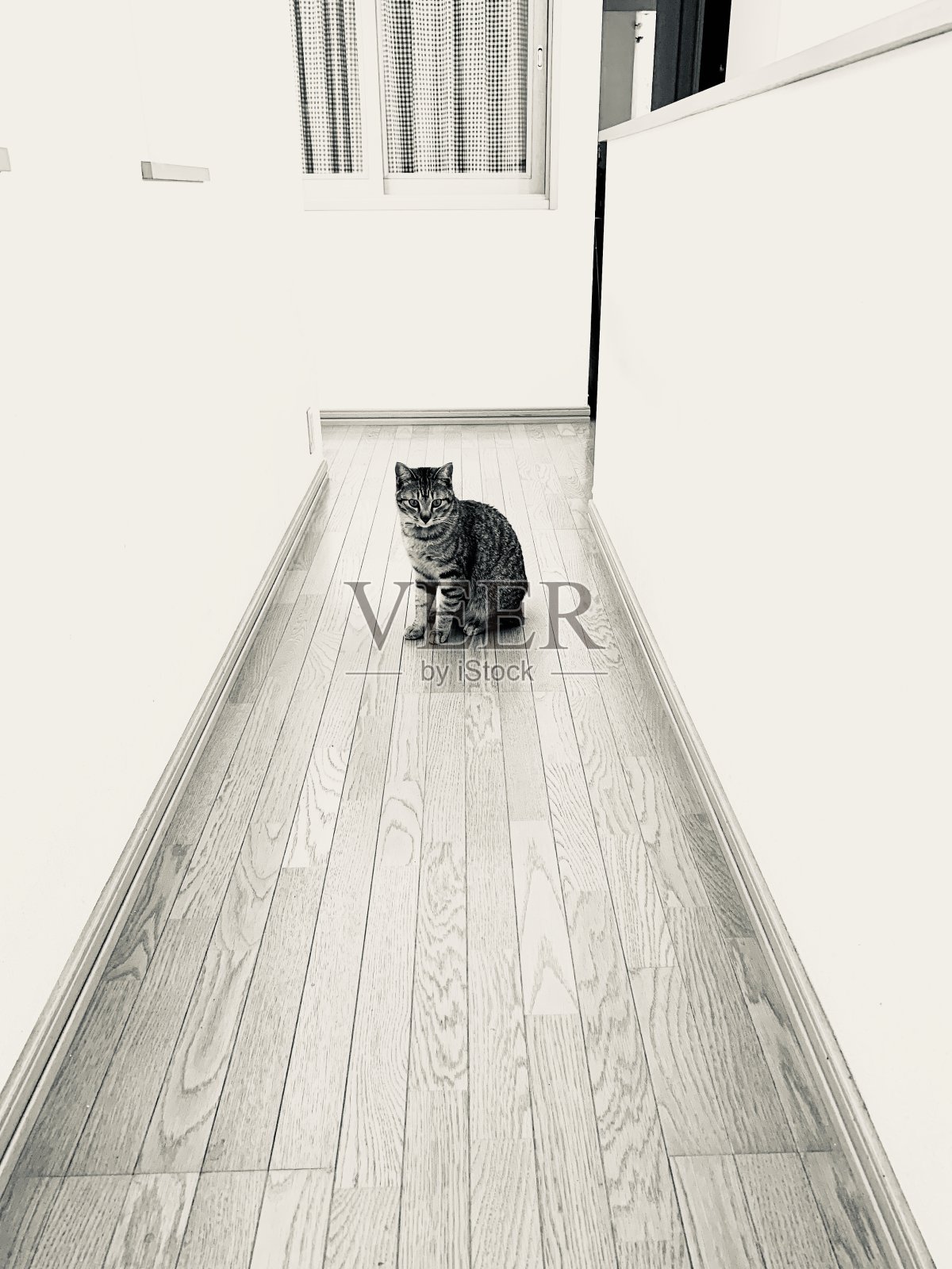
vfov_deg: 67.3
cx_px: 476
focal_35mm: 26
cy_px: 634
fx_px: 953
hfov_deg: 53.1
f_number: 1.8
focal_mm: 4.25
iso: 100
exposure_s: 1/77
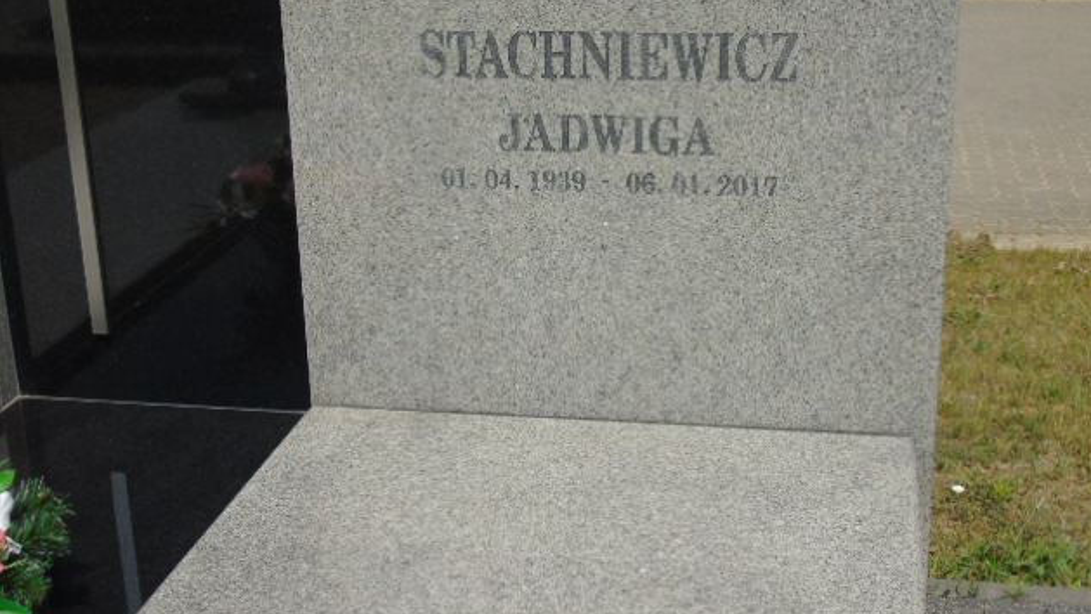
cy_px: 245
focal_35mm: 51
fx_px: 1476
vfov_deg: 23.5
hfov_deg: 40.6
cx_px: 553
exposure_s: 1/800
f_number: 4.1
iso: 80
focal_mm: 8.2
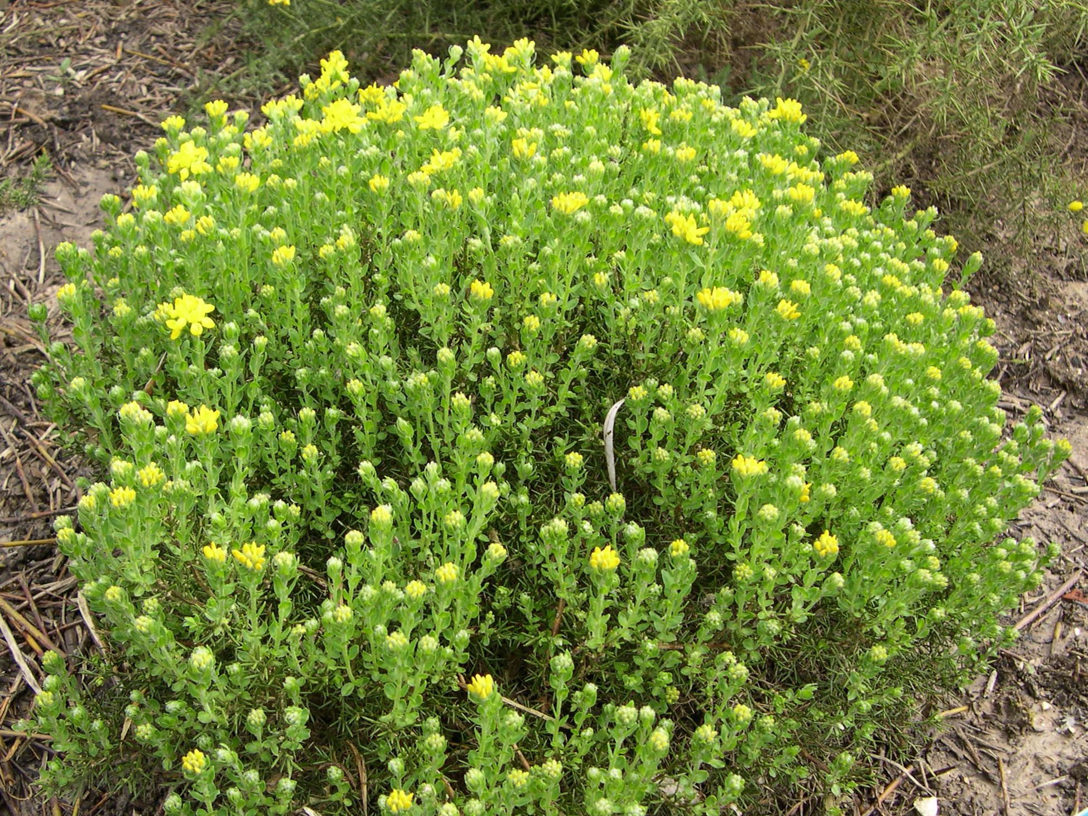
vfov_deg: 37.7
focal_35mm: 38
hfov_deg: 49.0
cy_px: 408
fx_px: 1194
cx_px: 544
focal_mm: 8
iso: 100
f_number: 2.8
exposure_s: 1/364
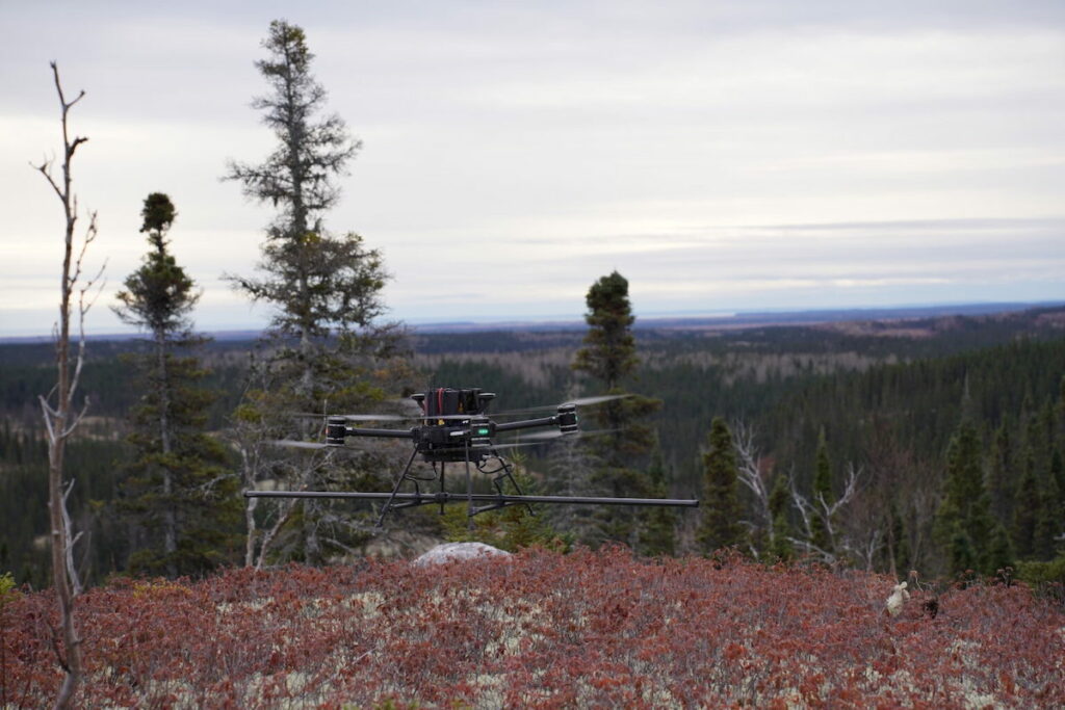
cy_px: 355
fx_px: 2219
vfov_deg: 18.2
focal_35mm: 75
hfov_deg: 27.0
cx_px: 532
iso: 100
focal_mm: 75
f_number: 4.5
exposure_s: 1/250
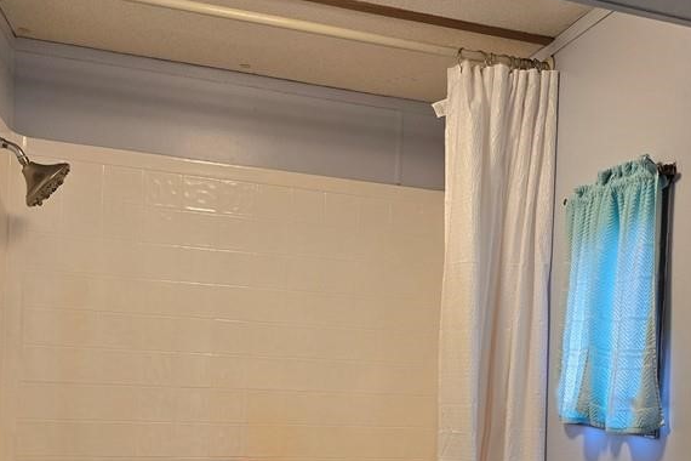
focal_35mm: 43
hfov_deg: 44.7
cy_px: 388
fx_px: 825
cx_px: 462
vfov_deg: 30.2
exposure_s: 1/120
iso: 125
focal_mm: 6.3
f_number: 1.7
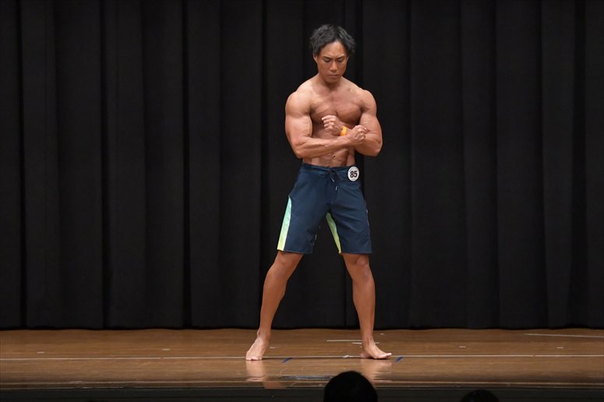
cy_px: 201
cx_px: 302
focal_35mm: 217
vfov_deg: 6.3
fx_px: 3639
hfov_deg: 9.5
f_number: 5.6
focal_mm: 145
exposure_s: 1/400
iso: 6400
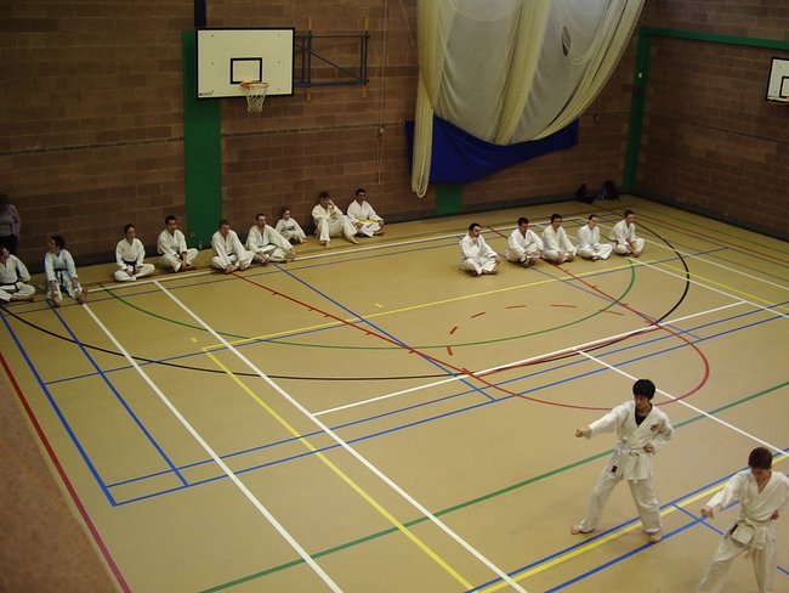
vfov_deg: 37.7
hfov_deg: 49.0
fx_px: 866
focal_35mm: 38
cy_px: 296
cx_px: 394
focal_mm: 5.8
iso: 100
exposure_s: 1/15
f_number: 2.6
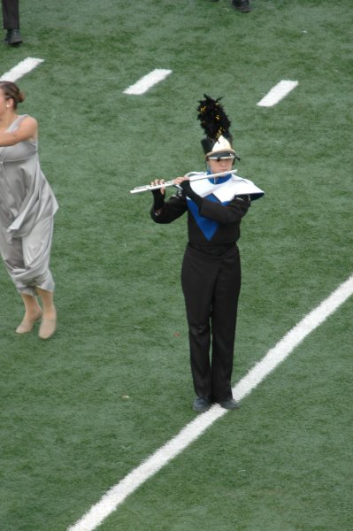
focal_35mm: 600
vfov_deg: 3.4
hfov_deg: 2.3
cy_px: 266
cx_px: 176
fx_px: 8840
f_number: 5.6
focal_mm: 400
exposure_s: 1/200
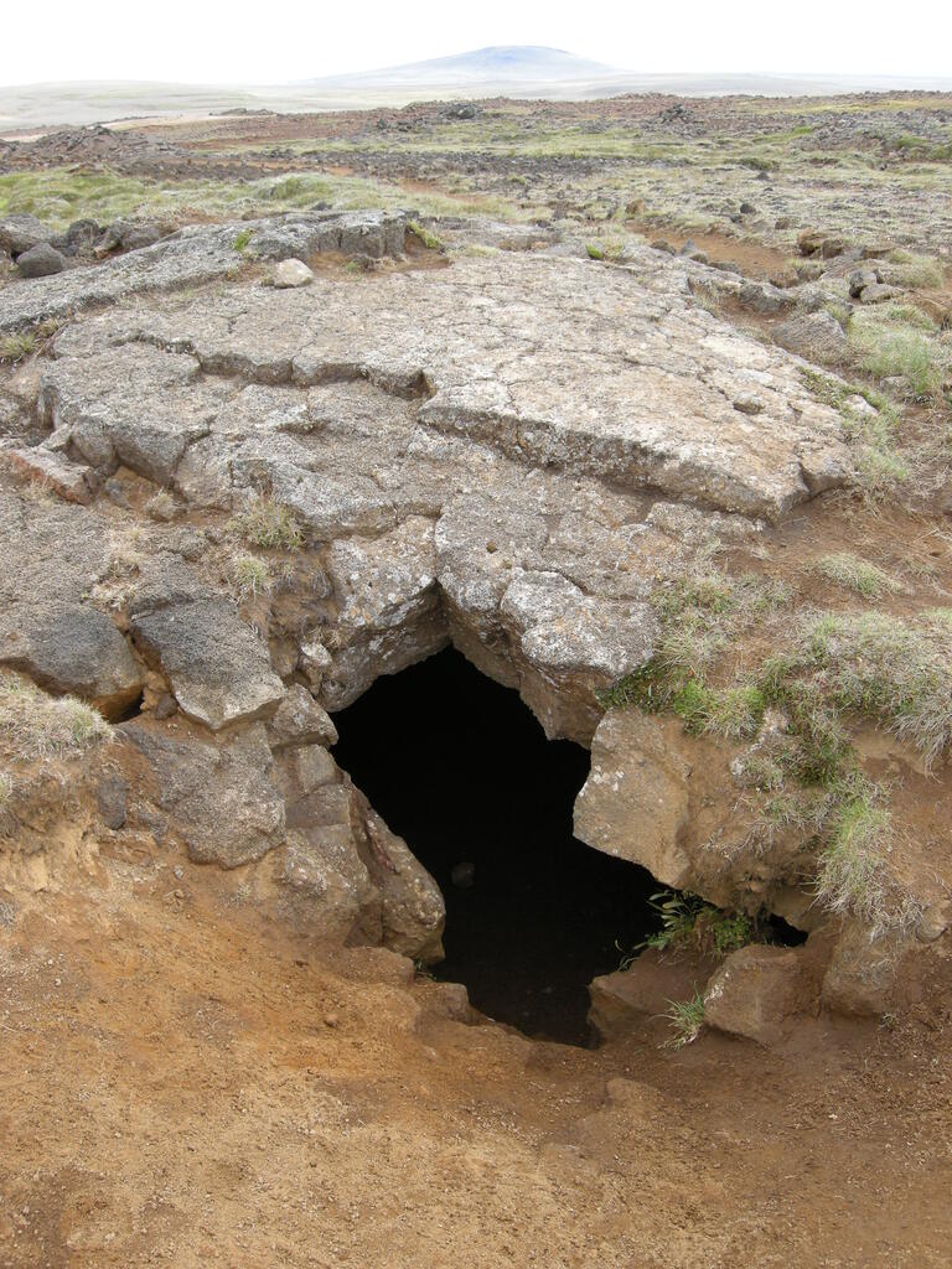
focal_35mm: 35
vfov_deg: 52.6
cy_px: 634
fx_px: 1283
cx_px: 476
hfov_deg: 40.7
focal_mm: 7.5
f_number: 3.8
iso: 100
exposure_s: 1/117
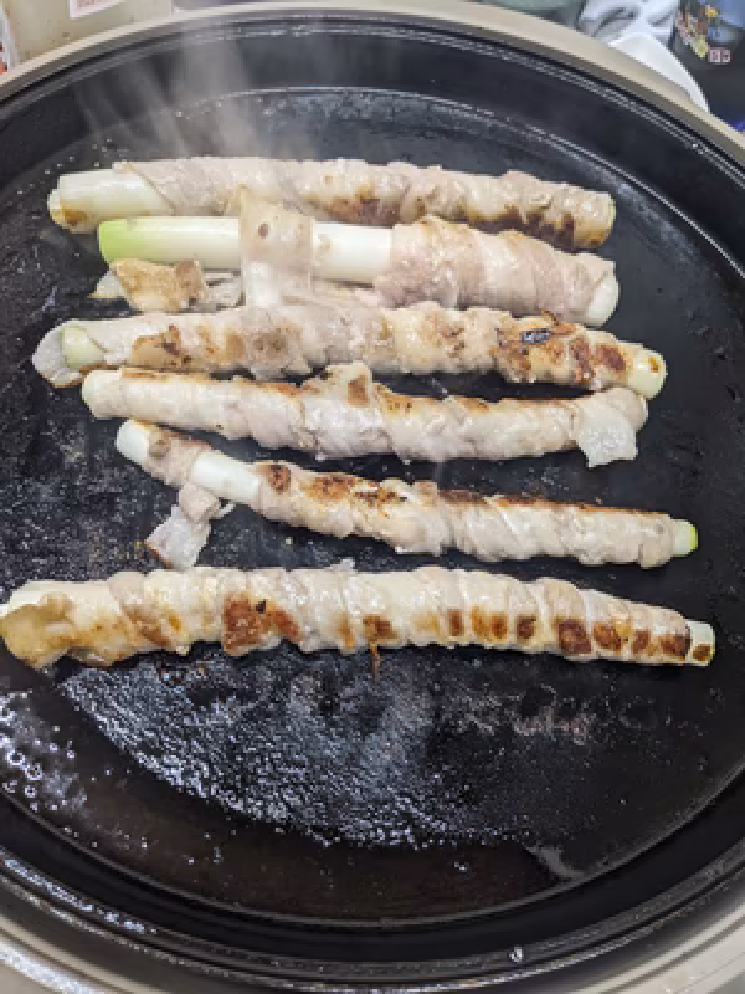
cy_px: 497
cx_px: 372
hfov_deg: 51.4
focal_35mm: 27
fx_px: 775
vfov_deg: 65.3
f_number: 1.73
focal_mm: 4.38
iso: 96
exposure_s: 1/30
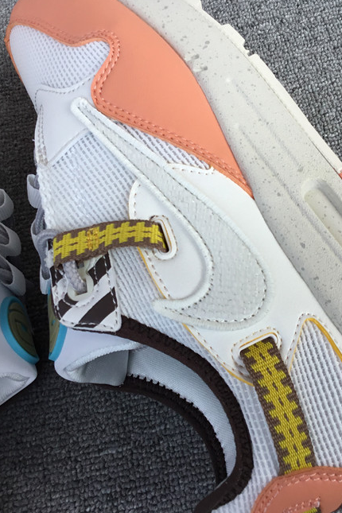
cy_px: 260
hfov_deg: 29.7
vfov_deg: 43.6
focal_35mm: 45
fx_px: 641
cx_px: 227
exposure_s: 1/357
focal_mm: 3.3
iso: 25
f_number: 2.4
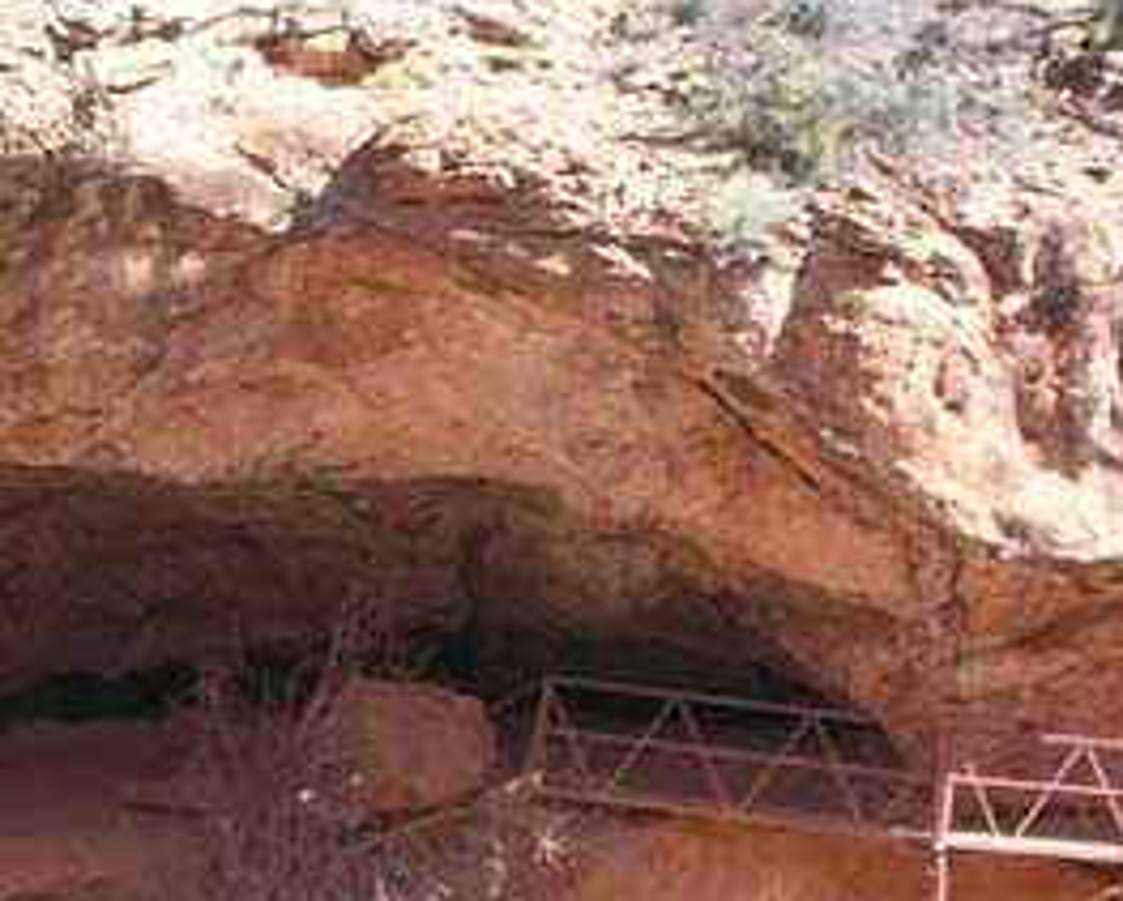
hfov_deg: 6.2
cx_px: -273
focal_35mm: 311
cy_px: 749
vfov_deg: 5.0
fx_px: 10348
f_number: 4.9
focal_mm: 17.4
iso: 50
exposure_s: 1/73.6
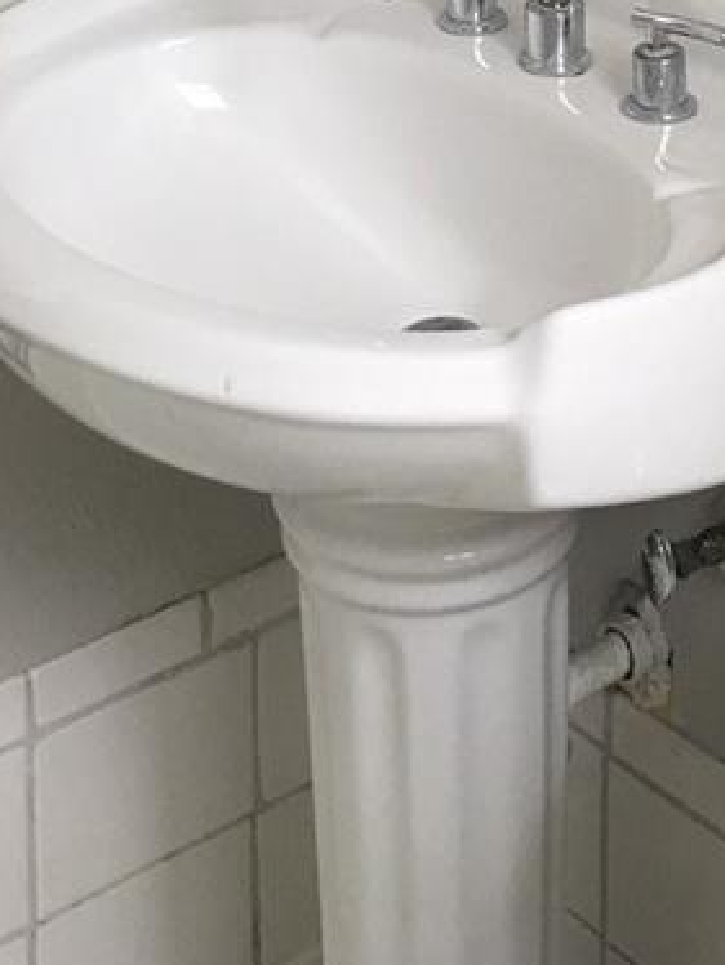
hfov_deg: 15.7
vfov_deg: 18.6
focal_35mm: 93
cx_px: 655
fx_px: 2594
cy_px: -482
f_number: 2.2
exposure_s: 1/15
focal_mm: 4.15
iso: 40
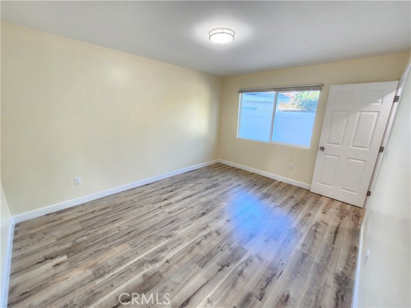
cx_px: 206
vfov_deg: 89.9
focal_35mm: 13
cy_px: 154
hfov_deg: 106.2
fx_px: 154
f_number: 2.2
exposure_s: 1/60
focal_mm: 2.2
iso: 160
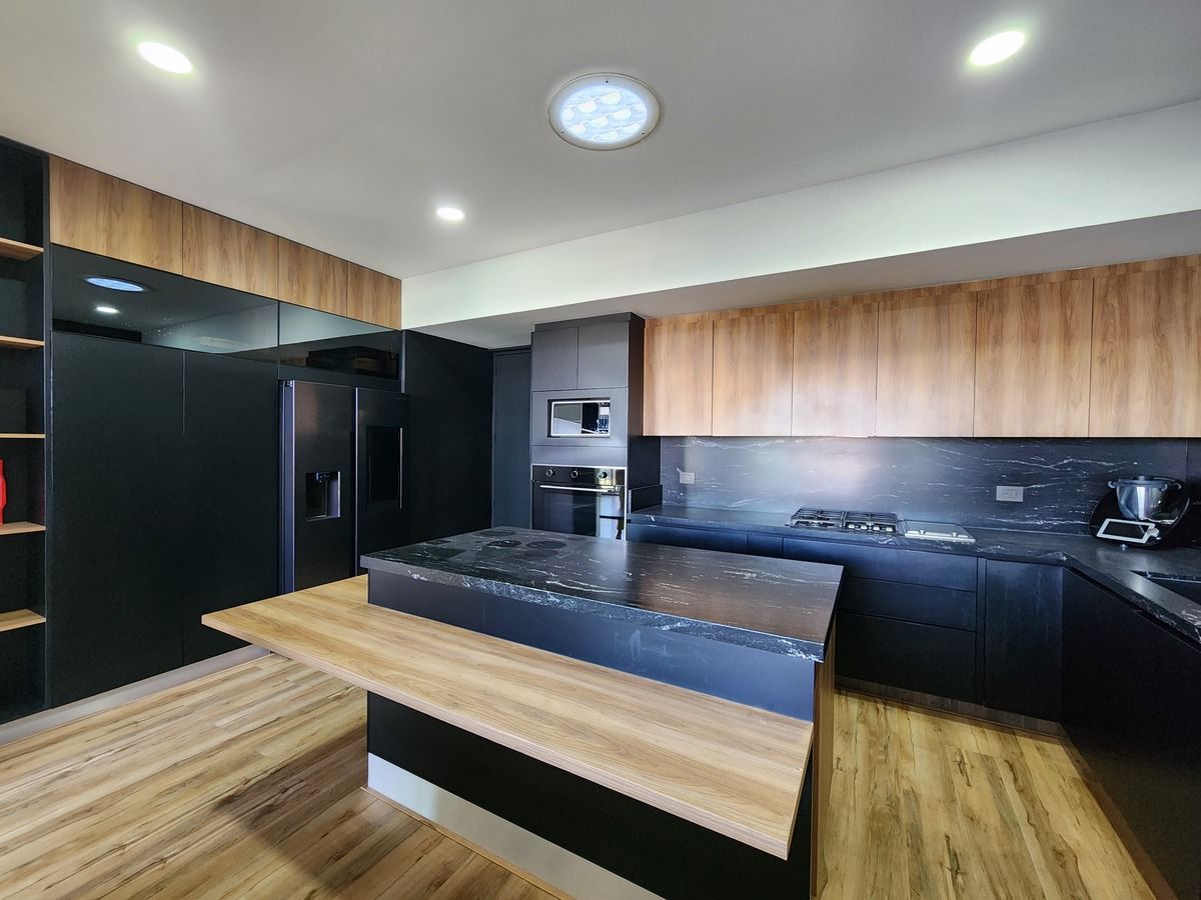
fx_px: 451
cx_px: 600
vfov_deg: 89.9
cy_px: 450
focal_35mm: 13
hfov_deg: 106.2
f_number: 2.2
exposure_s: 1/60
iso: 320
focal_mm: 2.2
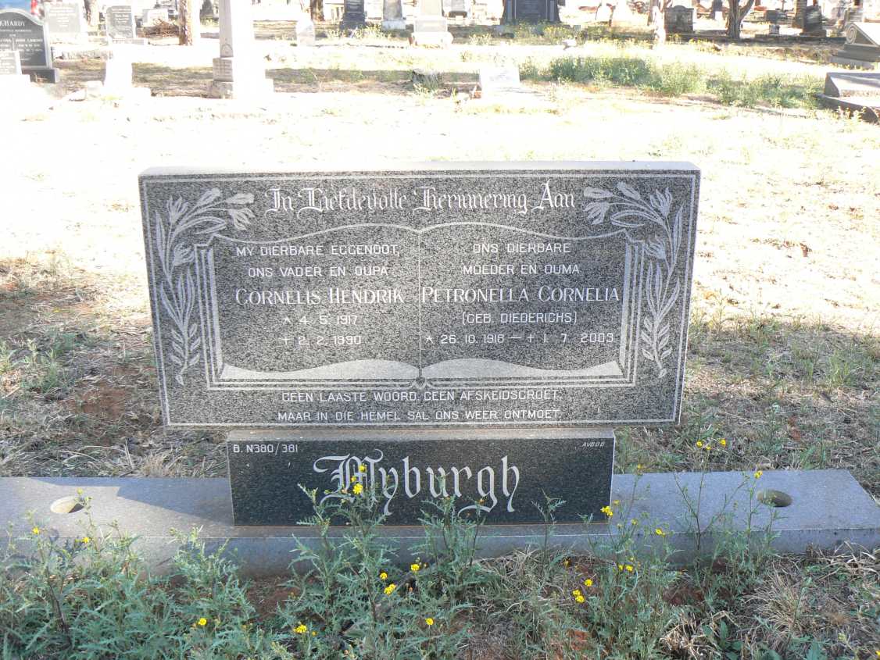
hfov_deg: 51.3
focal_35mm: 36
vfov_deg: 39.7
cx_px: 440
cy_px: 330
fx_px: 915
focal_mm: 6
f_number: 4
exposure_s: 1/60
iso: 80
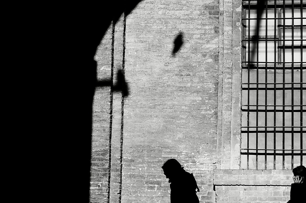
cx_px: 254
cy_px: 94
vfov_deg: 14.5
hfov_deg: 21.4
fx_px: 798
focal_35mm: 94
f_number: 5.6
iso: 100
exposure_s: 1/1000
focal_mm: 30
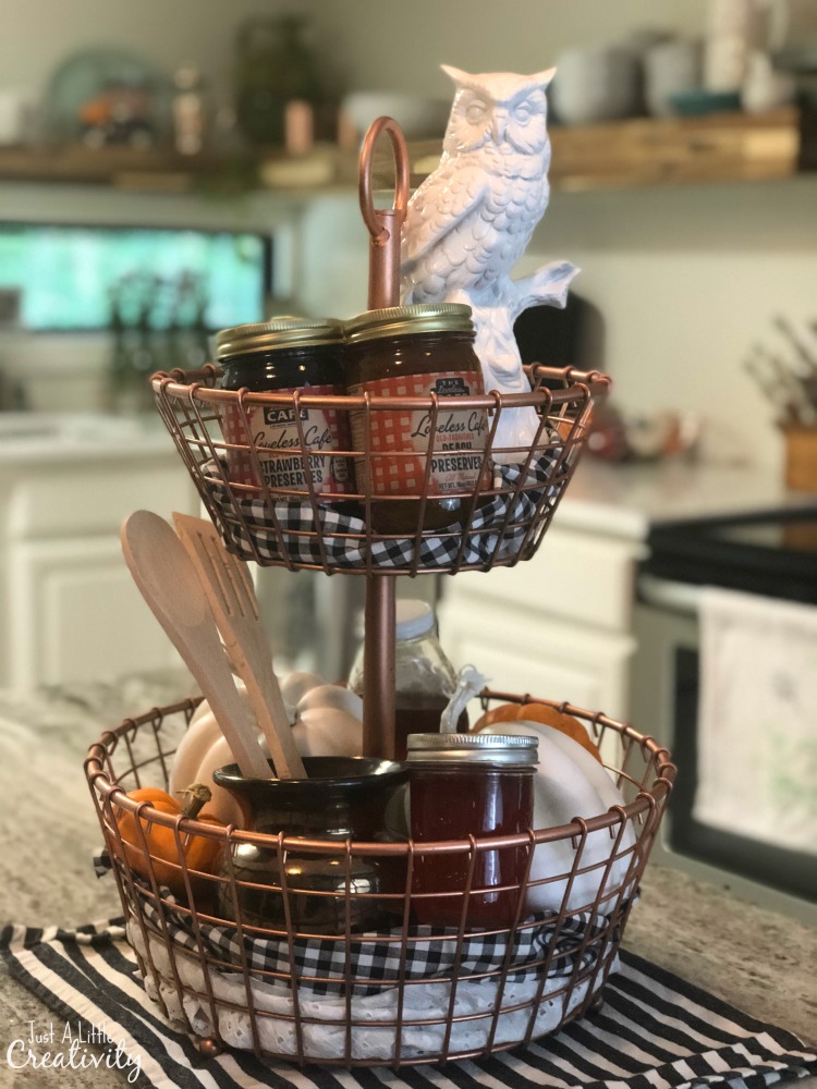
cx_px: 408
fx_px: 1794
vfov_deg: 33.8
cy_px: 544
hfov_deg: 25.7
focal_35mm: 57
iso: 640
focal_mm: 6.6
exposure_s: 1/60
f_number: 2.8
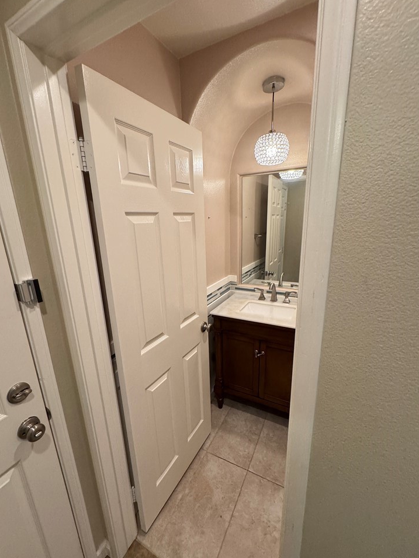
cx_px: 203
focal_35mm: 15
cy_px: 283
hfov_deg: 81.7
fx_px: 242
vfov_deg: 98.2
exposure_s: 1/120
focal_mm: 2.22
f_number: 2.2
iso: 250
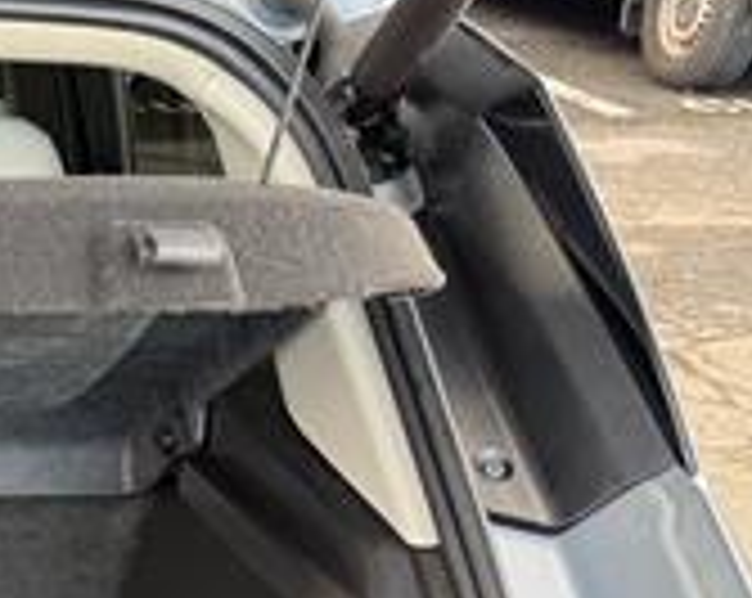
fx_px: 2000
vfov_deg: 16.3
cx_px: -527
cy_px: 724
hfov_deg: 17.8
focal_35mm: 90
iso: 200
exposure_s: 1/86
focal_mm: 6.76
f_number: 1.78
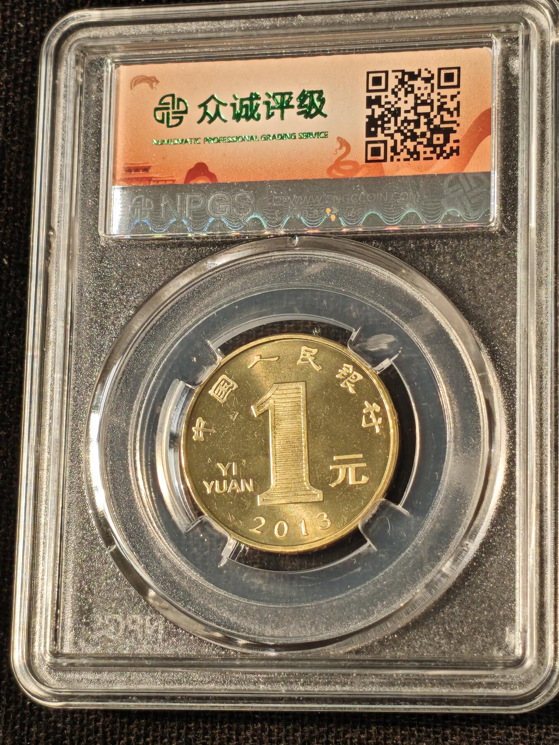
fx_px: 2196
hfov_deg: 14.5
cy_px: 372
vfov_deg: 19.3
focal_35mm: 102
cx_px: 280
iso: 50
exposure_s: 1/393
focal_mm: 4.94
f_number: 1.5
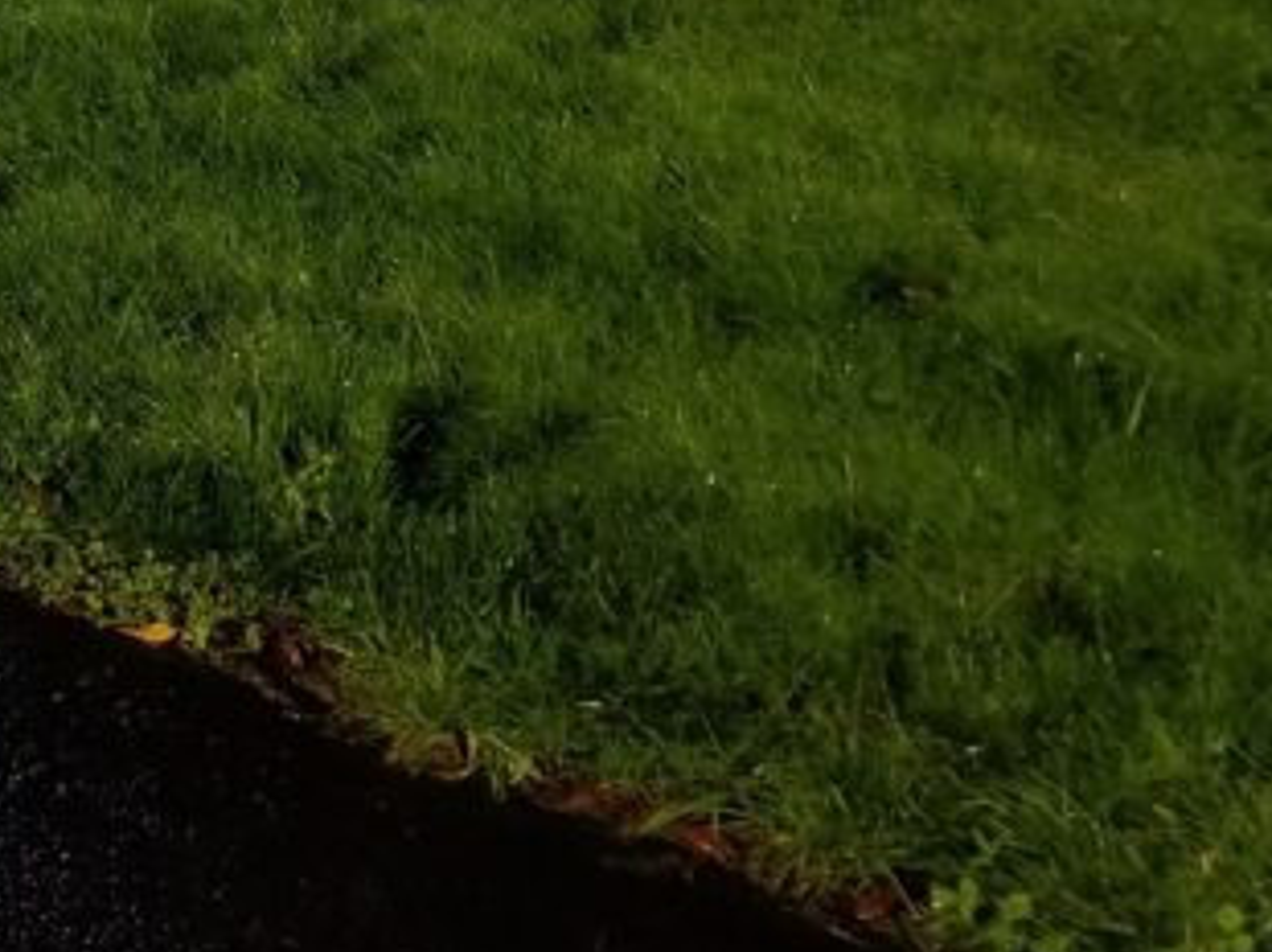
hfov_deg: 20.8
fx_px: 3158
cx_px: -357
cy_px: -336
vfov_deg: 16.1
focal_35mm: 86
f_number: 1.7
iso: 250
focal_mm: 4.25
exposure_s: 1/10
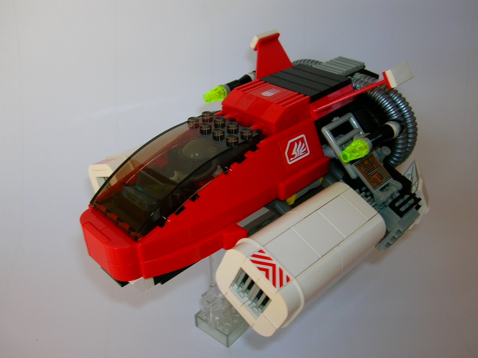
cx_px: 239
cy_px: 179
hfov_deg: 54.0
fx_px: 469
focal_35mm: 34
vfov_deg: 41.8
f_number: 4.9
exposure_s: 1/30
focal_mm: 5.7
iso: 50
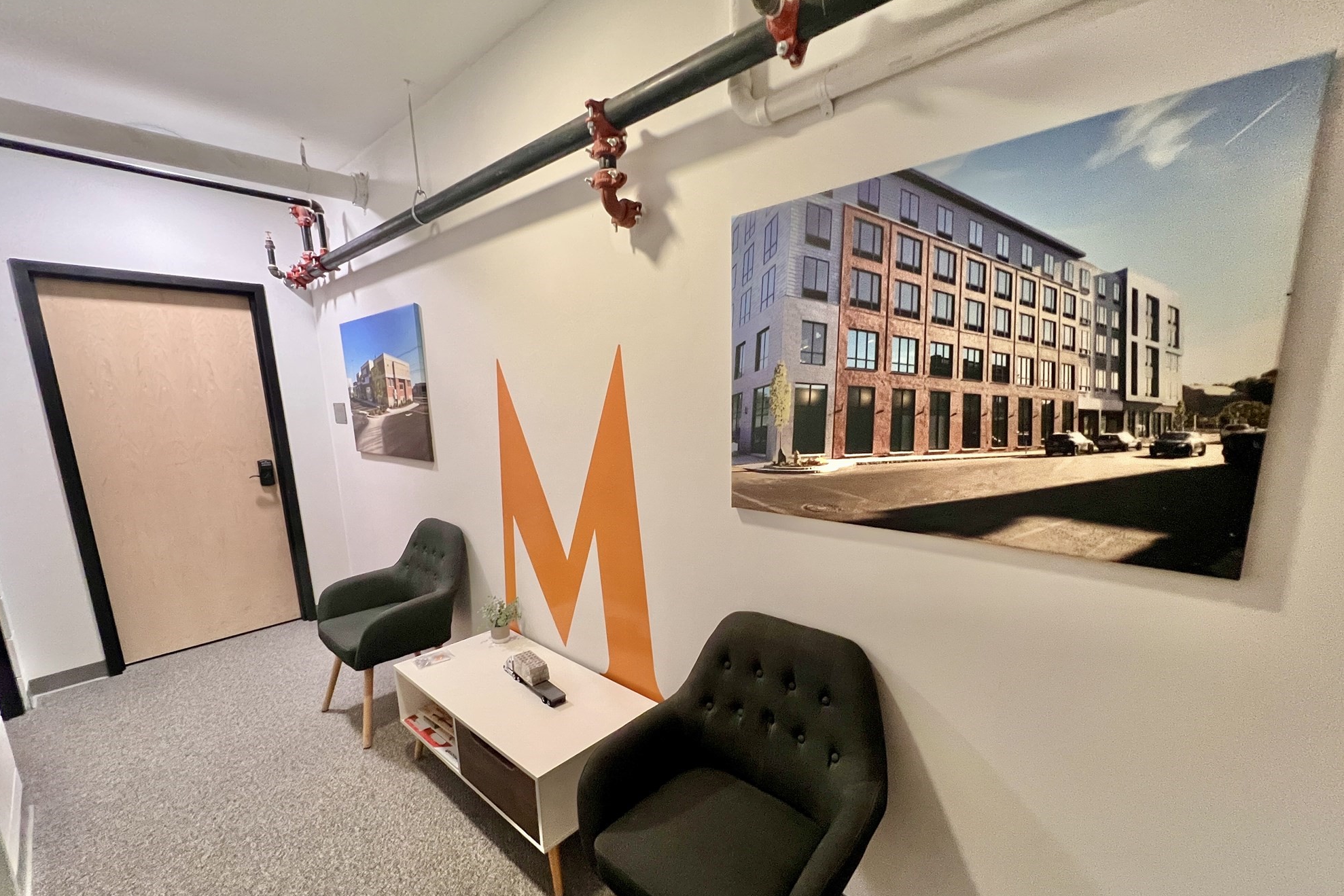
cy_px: 508
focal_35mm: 14
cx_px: 671
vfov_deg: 80.8
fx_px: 523
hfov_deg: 104.2
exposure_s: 1/60
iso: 400
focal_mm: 1.57
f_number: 1.8
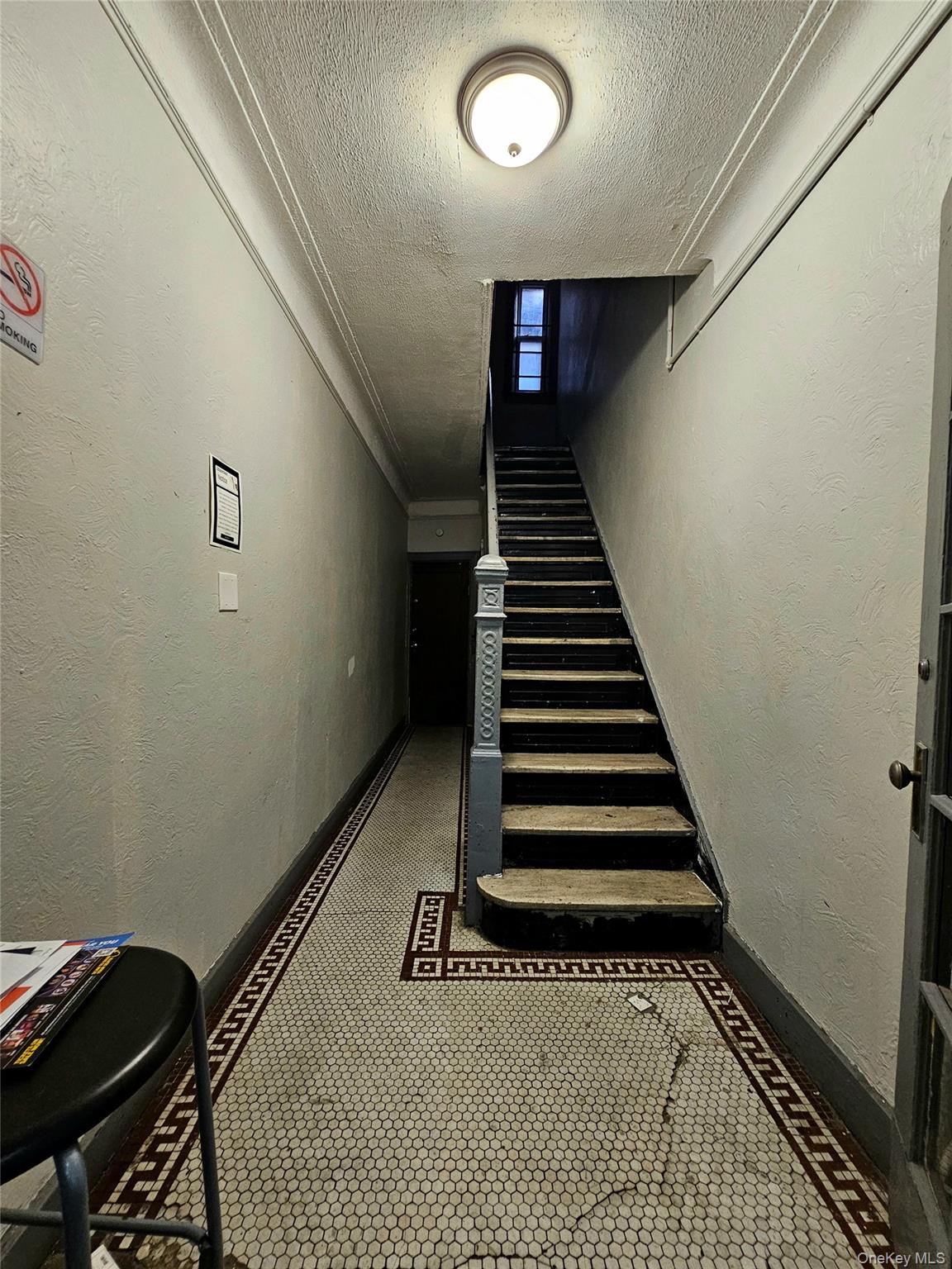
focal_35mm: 13
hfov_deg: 89.9
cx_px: 476
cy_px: 634
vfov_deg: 106.2
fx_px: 477
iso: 320
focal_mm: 2.2
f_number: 2.2
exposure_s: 1/60.2
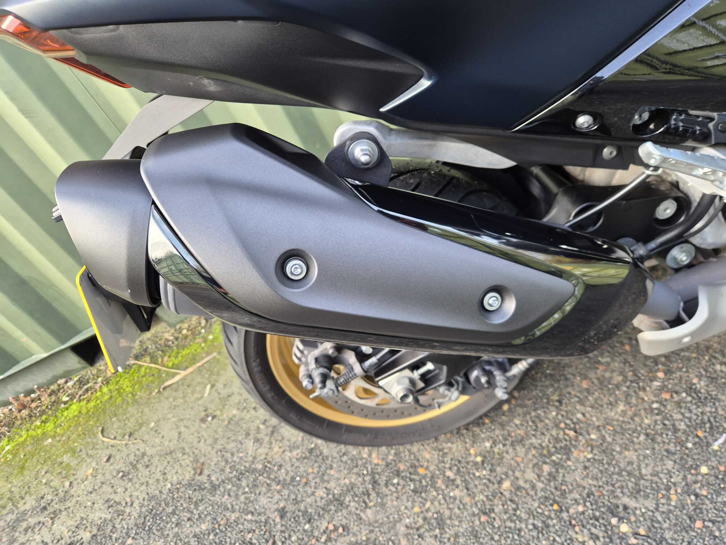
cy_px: 272
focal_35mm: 23
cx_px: 363
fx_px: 482
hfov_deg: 73.9
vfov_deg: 58.9
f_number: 1.8
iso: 125
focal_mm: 5.4
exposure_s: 1/100
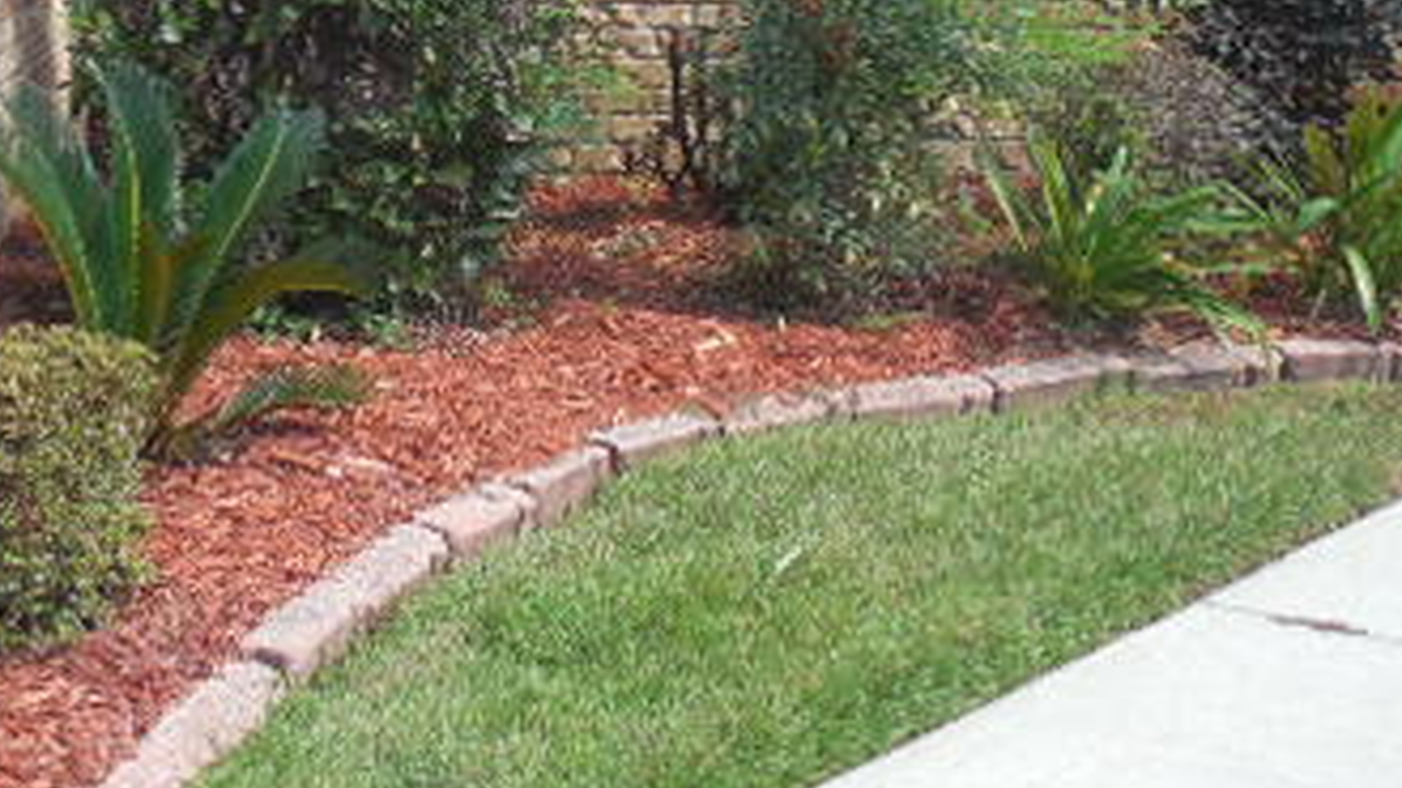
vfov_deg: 13.1
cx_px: 482
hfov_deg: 23.3
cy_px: -17
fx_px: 3383
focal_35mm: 91
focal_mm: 7.8
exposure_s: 1/160
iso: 125
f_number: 3.9
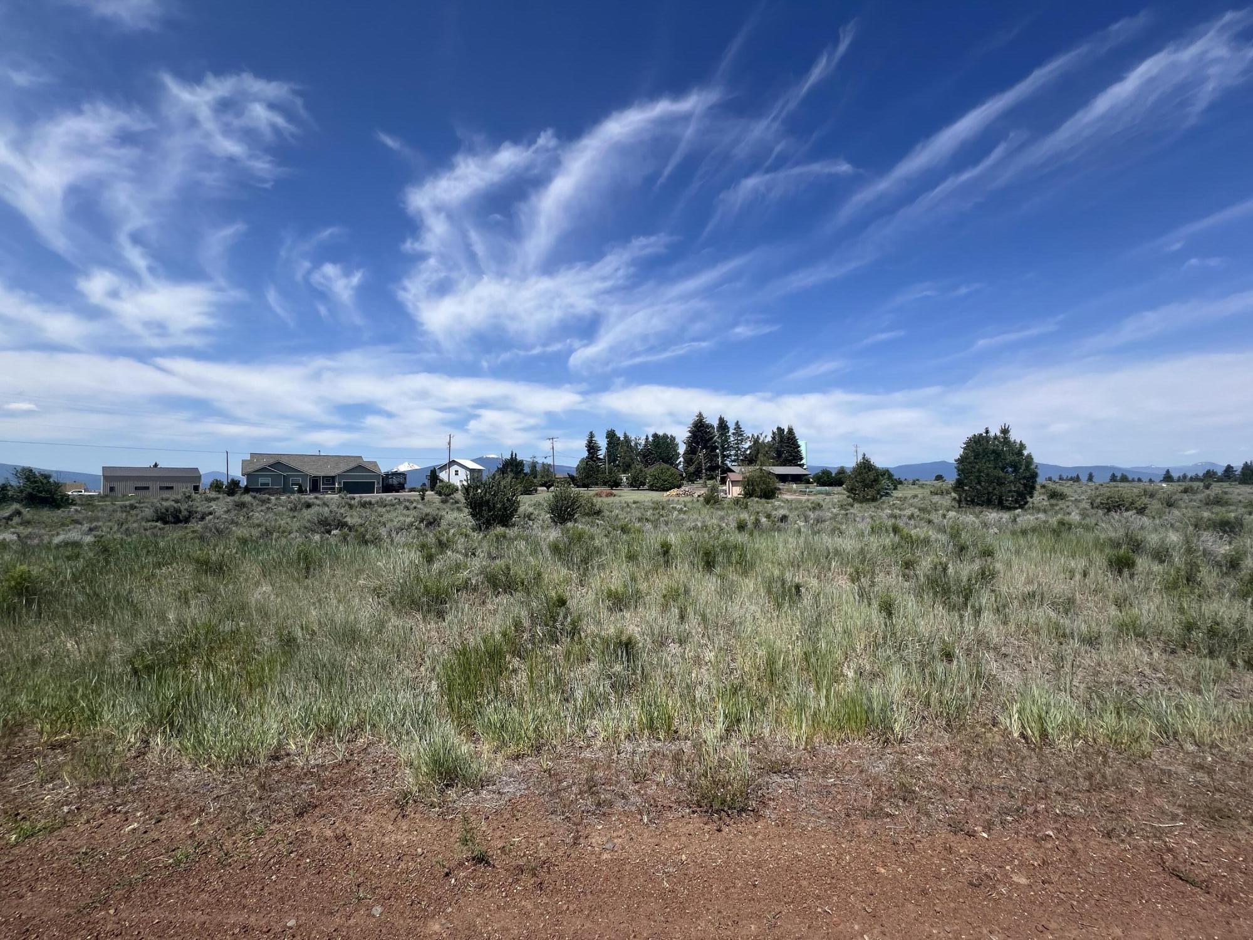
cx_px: 626
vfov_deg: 89.9
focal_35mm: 13
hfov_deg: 106.2
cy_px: 470
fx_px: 471
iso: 32
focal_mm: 1.57
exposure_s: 1/2320
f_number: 1.8
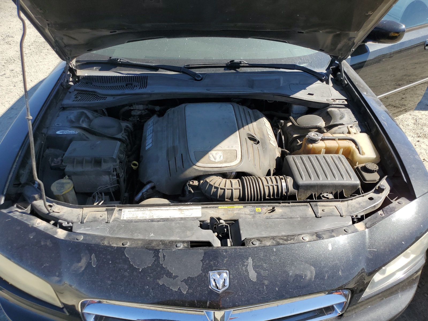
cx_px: 214
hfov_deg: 67.3
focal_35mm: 26
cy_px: 160
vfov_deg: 53.1
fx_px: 321
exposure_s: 1/1429
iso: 50
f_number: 1.5
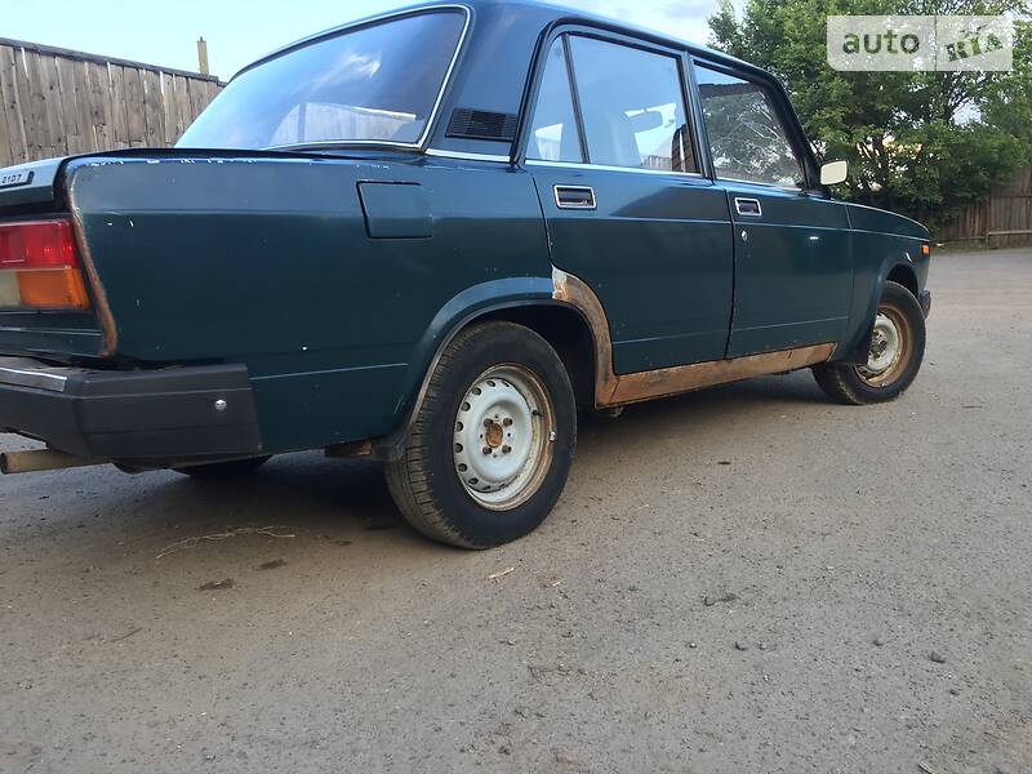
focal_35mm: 29
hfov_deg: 61.7
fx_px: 865
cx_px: 516
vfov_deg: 48.2
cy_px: 387
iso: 40
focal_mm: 4.2
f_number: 2.2
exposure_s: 1/50
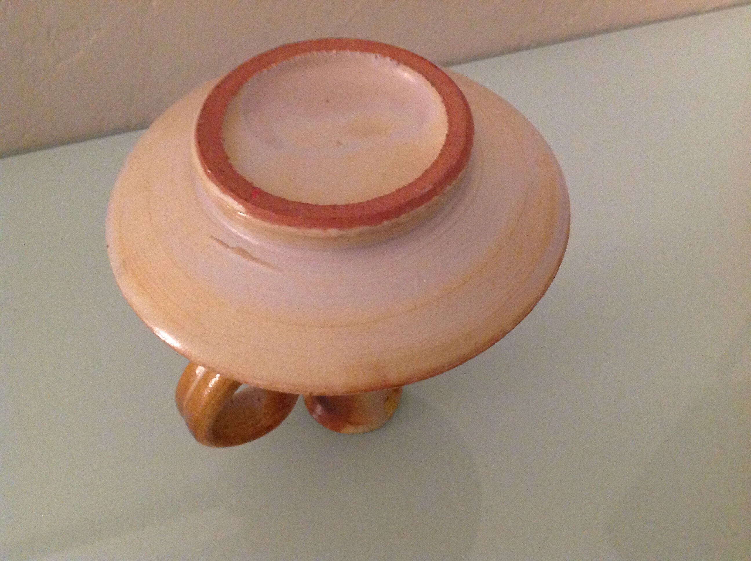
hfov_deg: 52.7
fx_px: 758
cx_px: 376
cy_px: 280
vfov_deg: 40.6
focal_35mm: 35
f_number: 2.4
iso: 500
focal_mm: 4.28
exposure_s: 1/17
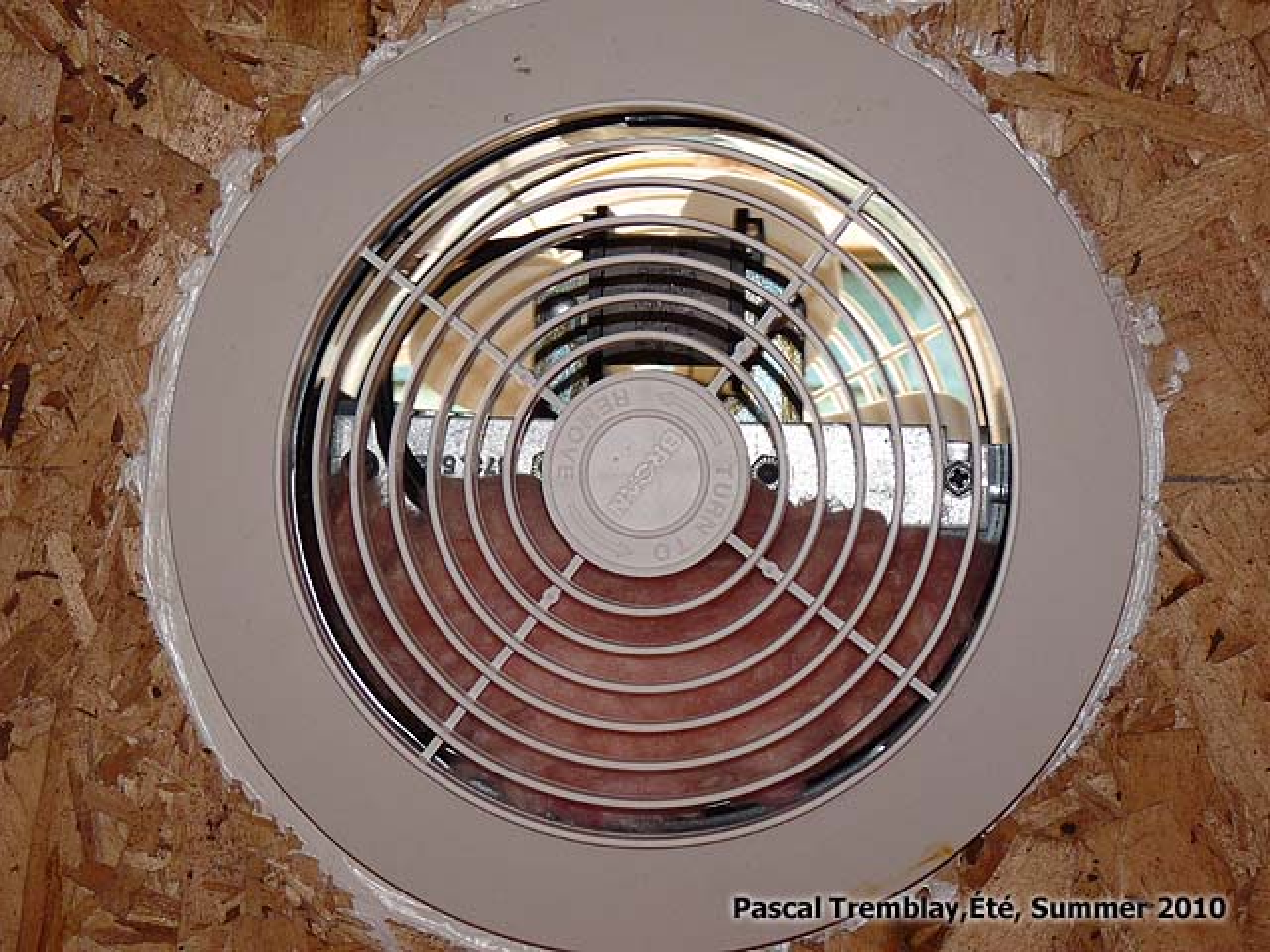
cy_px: 476
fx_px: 3816
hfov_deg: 18.9
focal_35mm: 104
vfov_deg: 14.2
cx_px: 635
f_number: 3.2
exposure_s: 1/30
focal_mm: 10.4
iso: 100
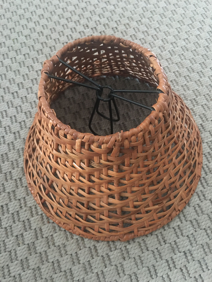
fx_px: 237
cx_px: 106
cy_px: 141
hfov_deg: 48.2
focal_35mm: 29
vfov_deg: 61.7
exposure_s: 1/4
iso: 125
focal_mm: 4.15
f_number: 2.2
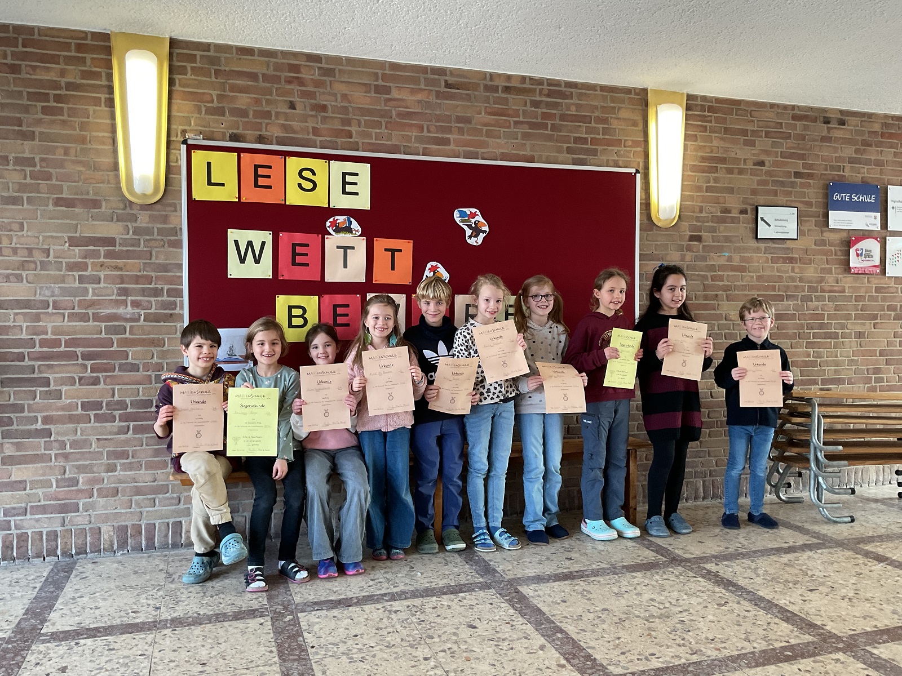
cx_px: 451
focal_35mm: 29
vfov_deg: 48.2
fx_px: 756
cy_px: 338
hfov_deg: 61.7
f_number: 1.8
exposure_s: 1/60
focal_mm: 3
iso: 100
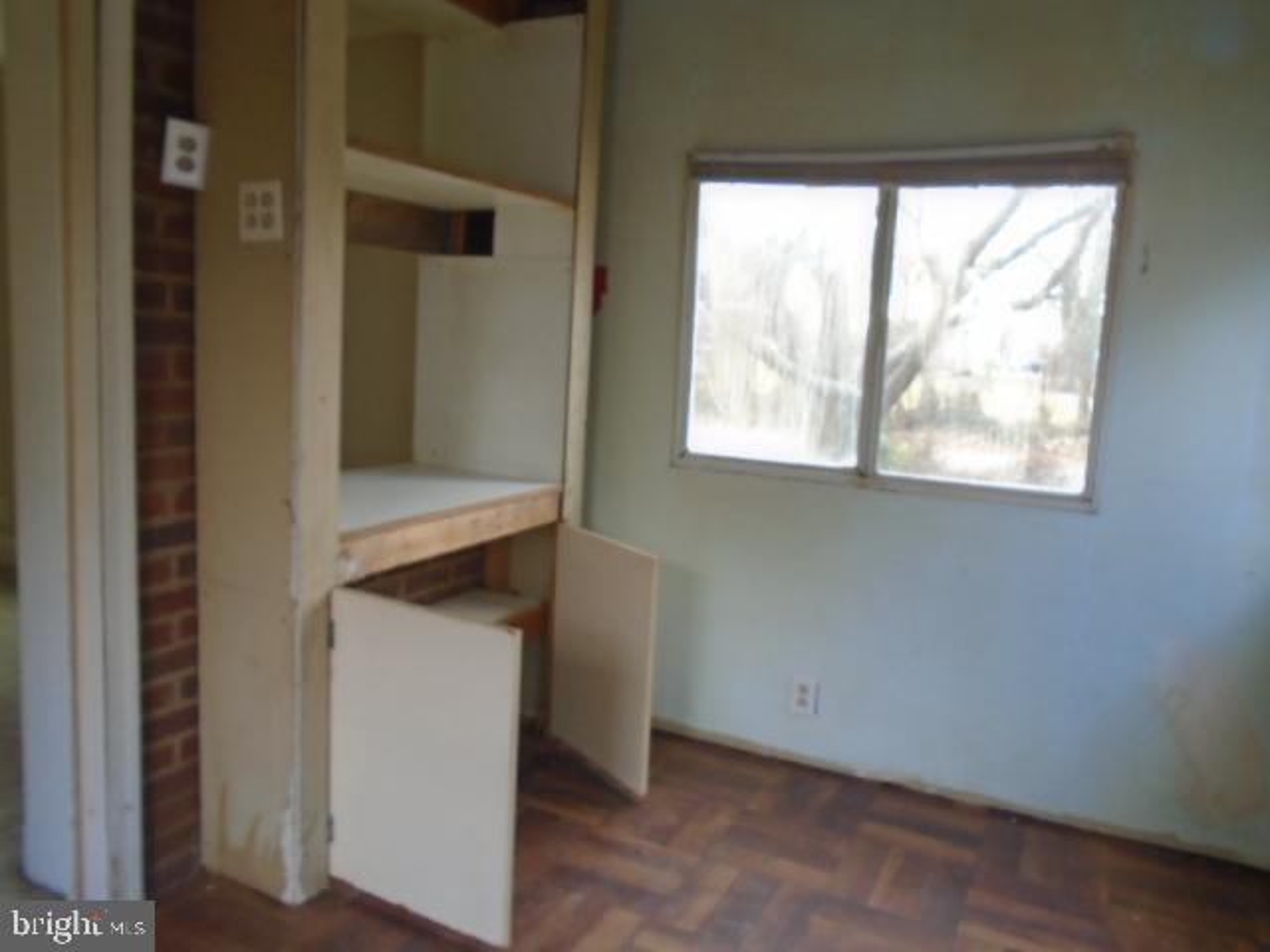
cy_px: 476
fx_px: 954
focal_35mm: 26
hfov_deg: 67.3
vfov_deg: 53.1
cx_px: 635
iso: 160
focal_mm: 4.6
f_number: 3.2
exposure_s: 1/30
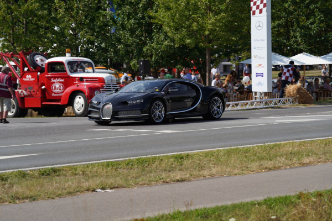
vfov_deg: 10.3
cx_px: 166
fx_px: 1226
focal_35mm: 133
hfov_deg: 15.4
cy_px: 110
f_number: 5.6
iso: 100
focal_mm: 133
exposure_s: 1/500
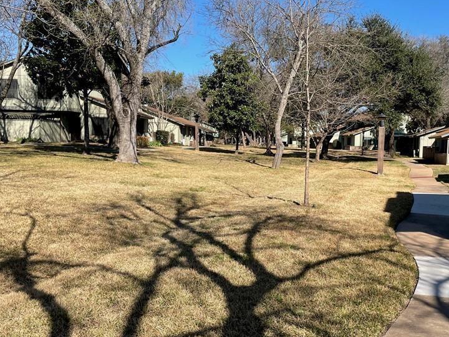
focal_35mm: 37
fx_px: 480
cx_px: 279
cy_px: 188
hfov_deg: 49.7
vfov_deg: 38.6
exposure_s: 1/2681
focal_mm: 4.2
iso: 32
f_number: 1.6
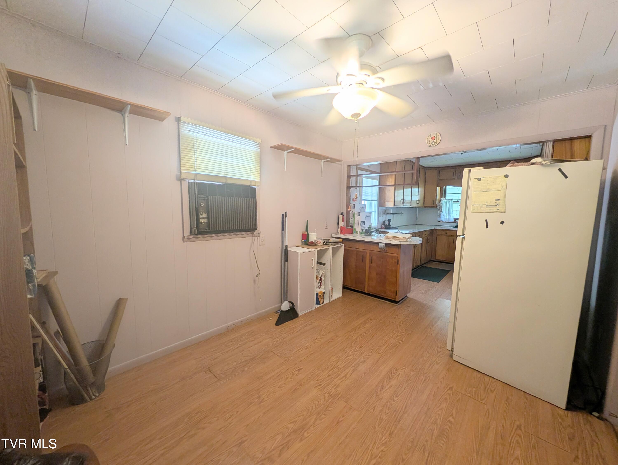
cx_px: 309
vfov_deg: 94.6
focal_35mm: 12
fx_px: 215
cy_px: 232
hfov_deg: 110.5
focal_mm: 2.23
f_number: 1.95
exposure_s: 1/64.7
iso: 66
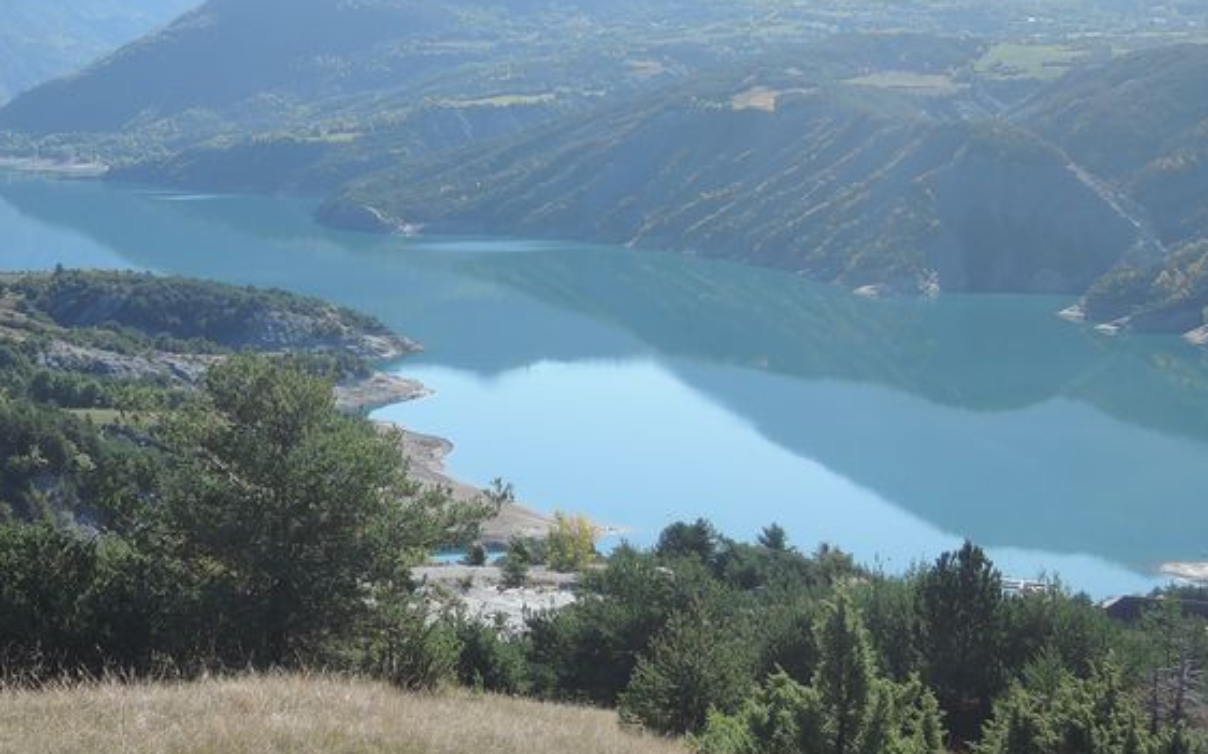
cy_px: 266
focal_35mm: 66
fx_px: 2172
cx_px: 226
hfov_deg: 30.3
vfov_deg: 19.7
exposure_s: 1/640
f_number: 3.5
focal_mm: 7.5
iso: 80
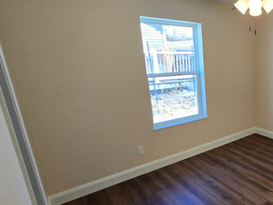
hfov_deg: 57.9
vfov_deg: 54.6
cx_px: 253
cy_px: 119
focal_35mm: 25
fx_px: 197
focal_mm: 2.2
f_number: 2.2
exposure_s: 1/60
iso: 50
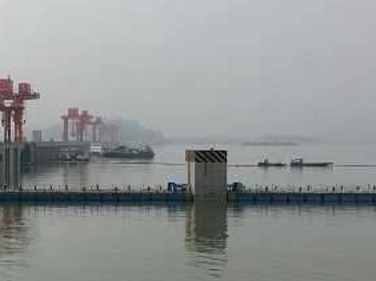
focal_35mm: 72
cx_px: -9
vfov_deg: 20.4
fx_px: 781
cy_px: 160
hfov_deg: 25.6
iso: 25
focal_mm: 4.15
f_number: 2.2
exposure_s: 1/1923
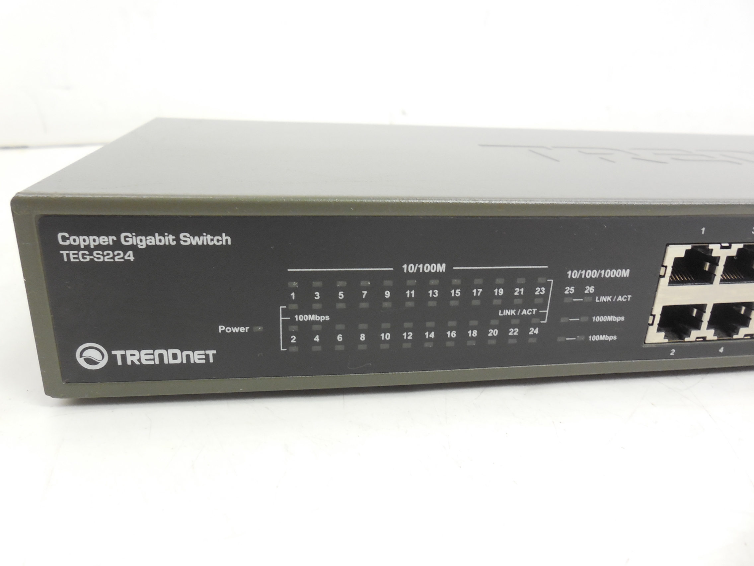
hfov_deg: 67.3
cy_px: 283
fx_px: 566
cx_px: 377
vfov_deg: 53.1
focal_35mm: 26
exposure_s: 1/30
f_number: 3.5
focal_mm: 4.6
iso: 320
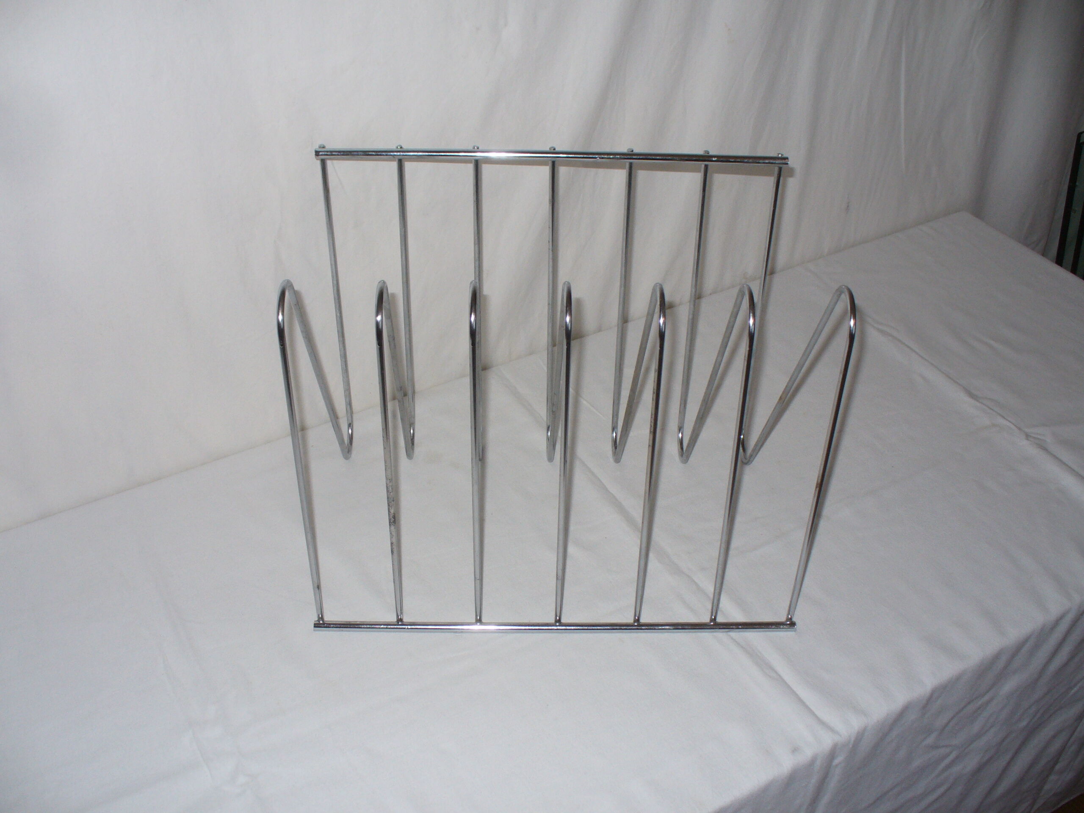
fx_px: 1159
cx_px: 542
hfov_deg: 50.1
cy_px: 406
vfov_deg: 38.7
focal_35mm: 37
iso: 100
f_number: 2.8
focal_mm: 6.1
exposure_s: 1/30
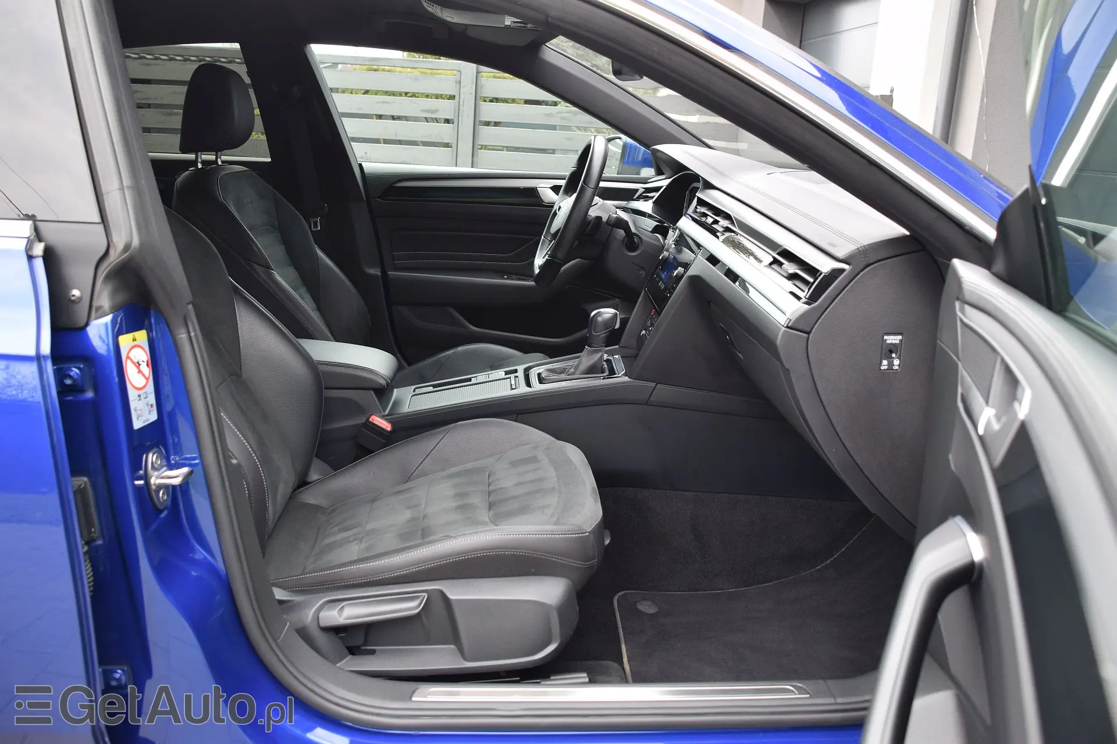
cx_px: 558
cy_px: 372
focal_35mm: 28
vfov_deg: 45.7
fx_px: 884
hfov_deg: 64.6
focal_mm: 19
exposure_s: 1/100
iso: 320
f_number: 5
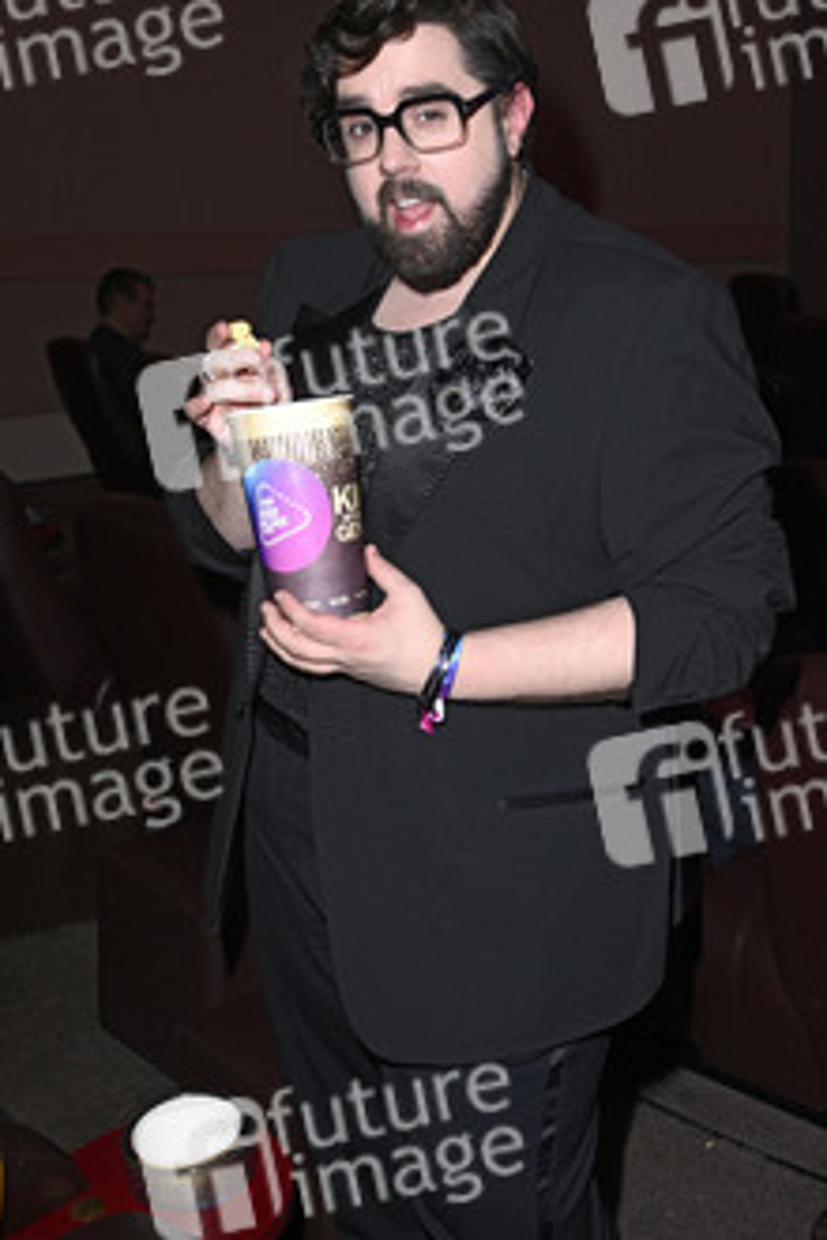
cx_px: 440
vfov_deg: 42.7
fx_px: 1585
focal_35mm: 46
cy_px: 590
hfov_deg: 29.2
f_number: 5.6
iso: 1000
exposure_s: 1/100
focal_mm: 38
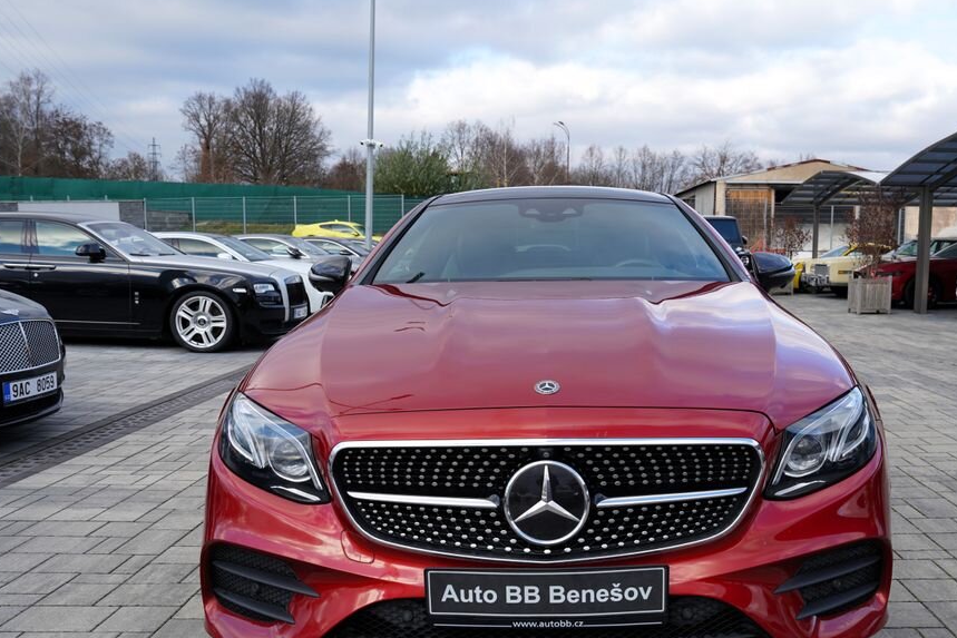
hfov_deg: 60.0
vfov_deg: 42.2
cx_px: 554
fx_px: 824
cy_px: 377
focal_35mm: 31
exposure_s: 1/125
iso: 100
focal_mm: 26
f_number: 5.6
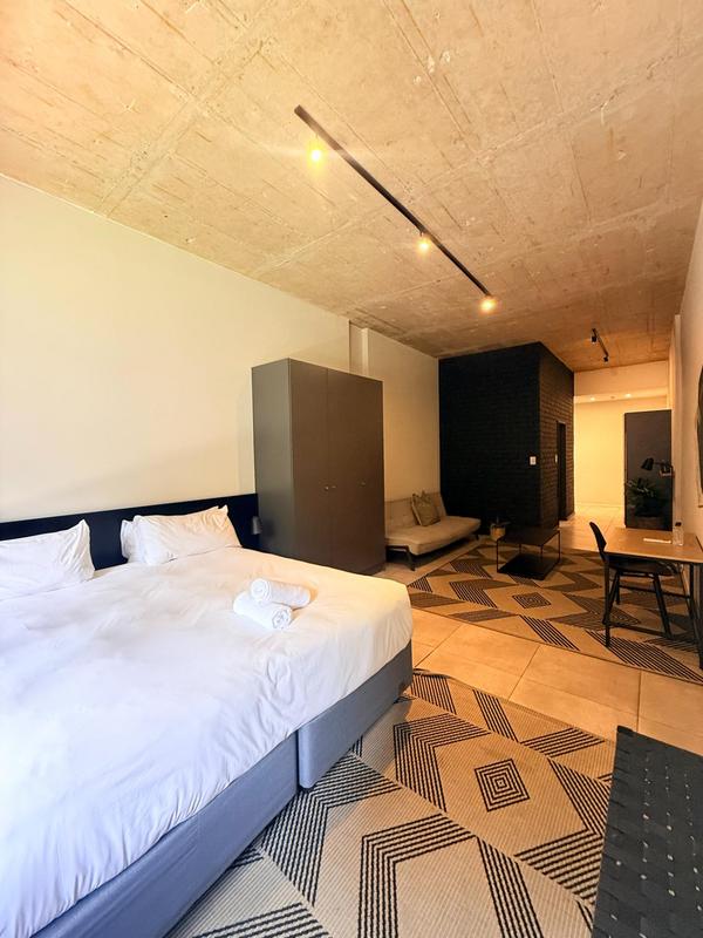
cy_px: 469
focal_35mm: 14
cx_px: 352
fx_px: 379
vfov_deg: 102.1
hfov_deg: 85.7
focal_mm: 2.22
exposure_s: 1/50
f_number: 2.2
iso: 320
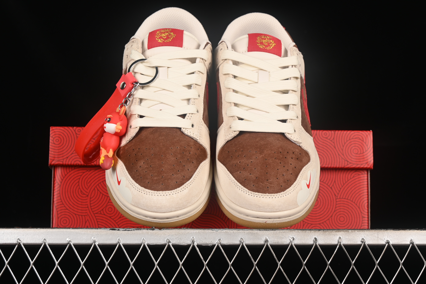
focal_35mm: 75
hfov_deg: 27.0
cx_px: 213
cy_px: 142
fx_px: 887
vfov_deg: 18.2
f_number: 8
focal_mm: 50
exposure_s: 1/80
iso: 160
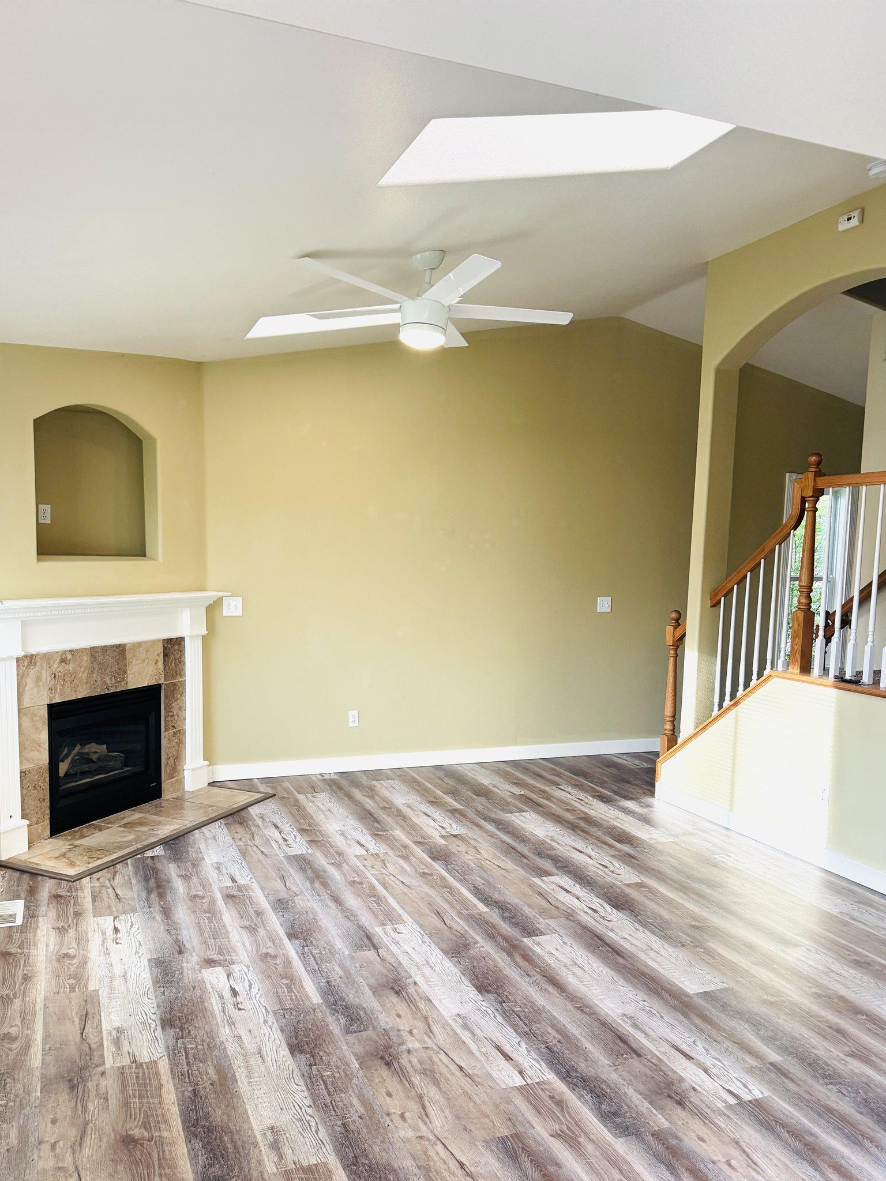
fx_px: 921
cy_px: 663
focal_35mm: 27
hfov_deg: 51.3
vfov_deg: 65.1
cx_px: 414
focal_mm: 6.76
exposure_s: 1/120
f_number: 1.78
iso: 200
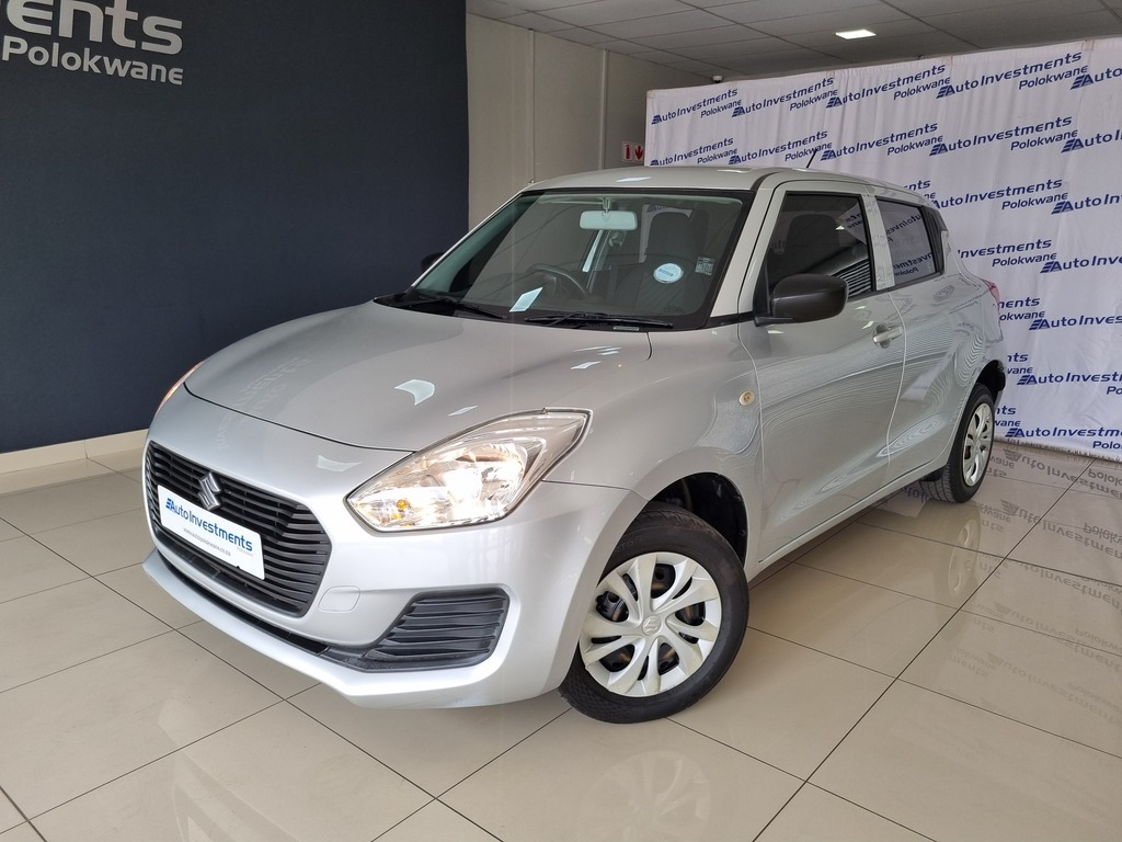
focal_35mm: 26
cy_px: 421
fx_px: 843
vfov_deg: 53.1
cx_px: 561
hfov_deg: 67.3
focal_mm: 5.4
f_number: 1.8
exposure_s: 1/220
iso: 50
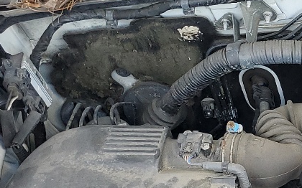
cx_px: 488
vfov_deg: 12.1
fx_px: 864
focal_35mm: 105
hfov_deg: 17.3
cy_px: 241
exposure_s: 1/357
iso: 50
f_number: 1.5
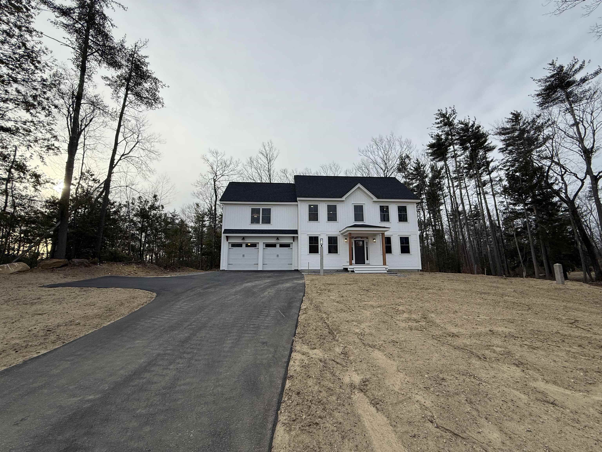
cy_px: 226
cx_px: 301
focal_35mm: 14
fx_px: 243
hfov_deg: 102.1
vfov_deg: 85.7
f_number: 2.2
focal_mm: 2.22
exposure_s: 1/888
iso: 50
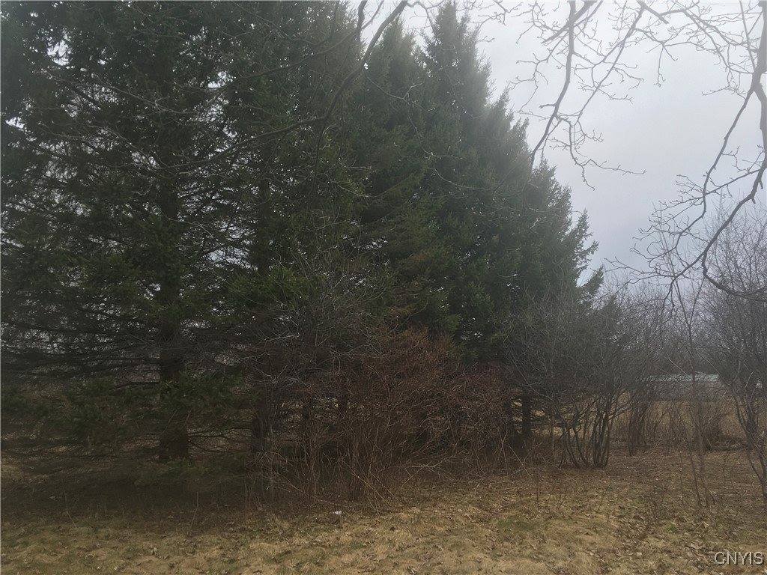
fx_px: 643
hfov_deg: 61.7
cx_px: 384
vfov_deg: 48.2
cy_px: 288
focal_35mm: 29
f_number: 2.2
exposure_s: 1/1026
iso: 25
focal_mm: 4.15
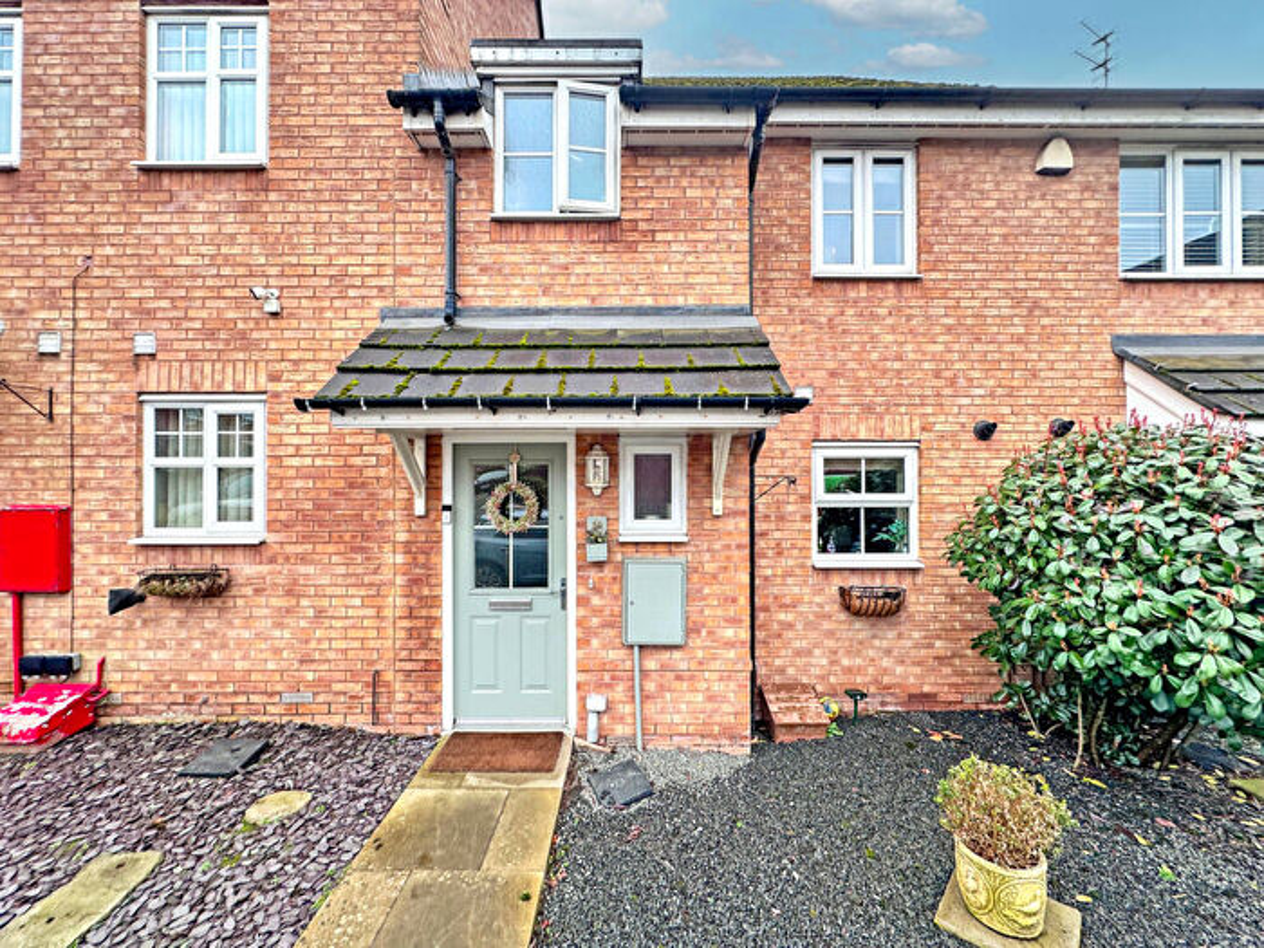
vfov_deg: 85.7
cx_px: 632
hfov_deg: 102.1
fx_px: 511
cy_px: 474
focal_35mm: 14
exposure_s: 1/99
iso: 64
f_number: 2.2
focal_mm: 2.22
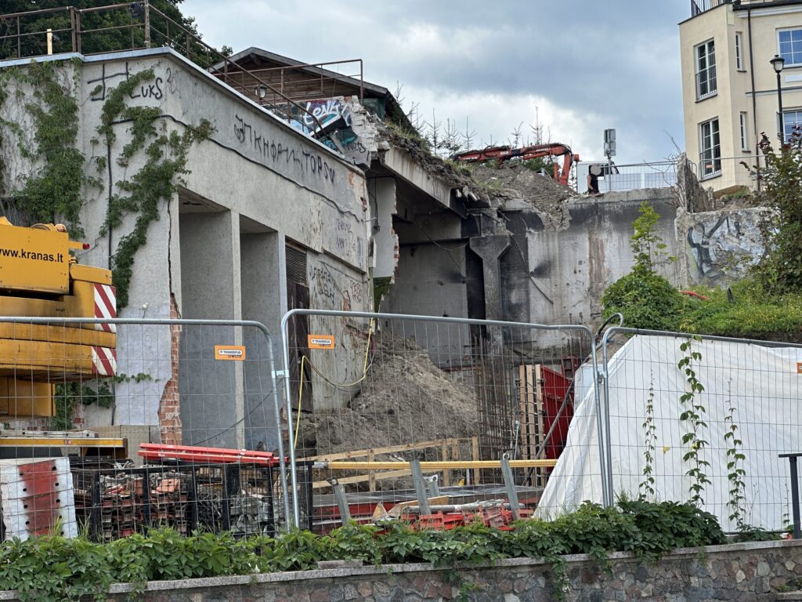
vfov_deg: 19.1
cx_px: 401
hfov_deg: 25.3
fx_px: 1784
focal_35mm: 77
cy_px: 301
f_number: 2.8
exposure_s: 1/317
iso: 32
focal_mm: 9
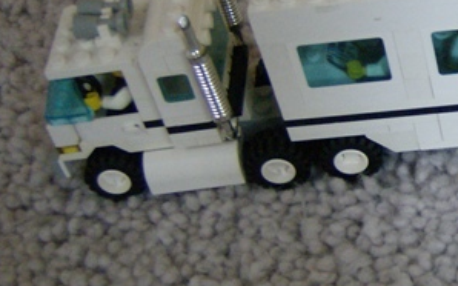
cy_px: 131
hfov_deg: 21.6
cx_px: 527
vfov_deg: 14.5
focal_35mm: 90
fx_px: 1123
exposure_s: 1/26.2
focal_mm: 6
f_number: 2.8
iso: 200
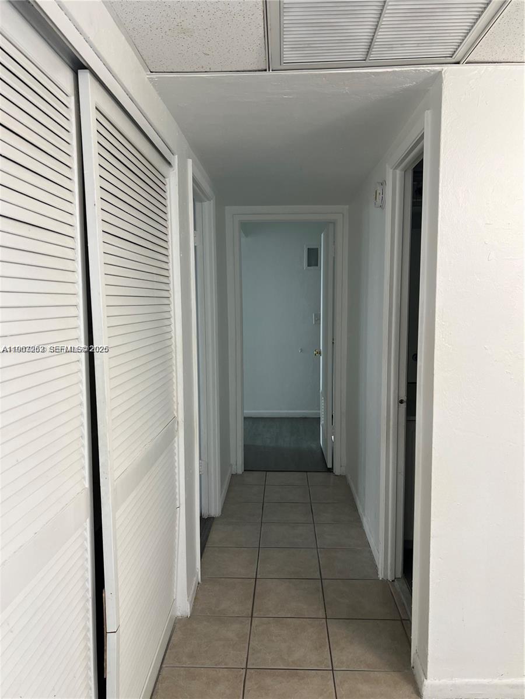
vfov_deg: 67.3
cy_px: 350
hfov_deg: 53.1
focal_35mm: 26
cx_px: 262
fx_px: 526
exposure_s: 1/60
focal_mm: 5.7
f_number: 1.5
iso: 80
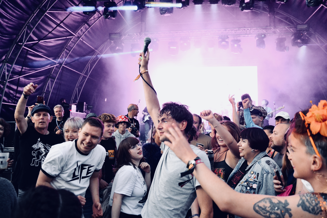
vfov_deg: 41.7
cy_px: 109
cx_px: 164
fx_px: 286
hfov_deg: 59.5
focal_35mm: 32
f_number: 4.5
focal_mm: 21
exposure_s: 1/320
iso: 3200
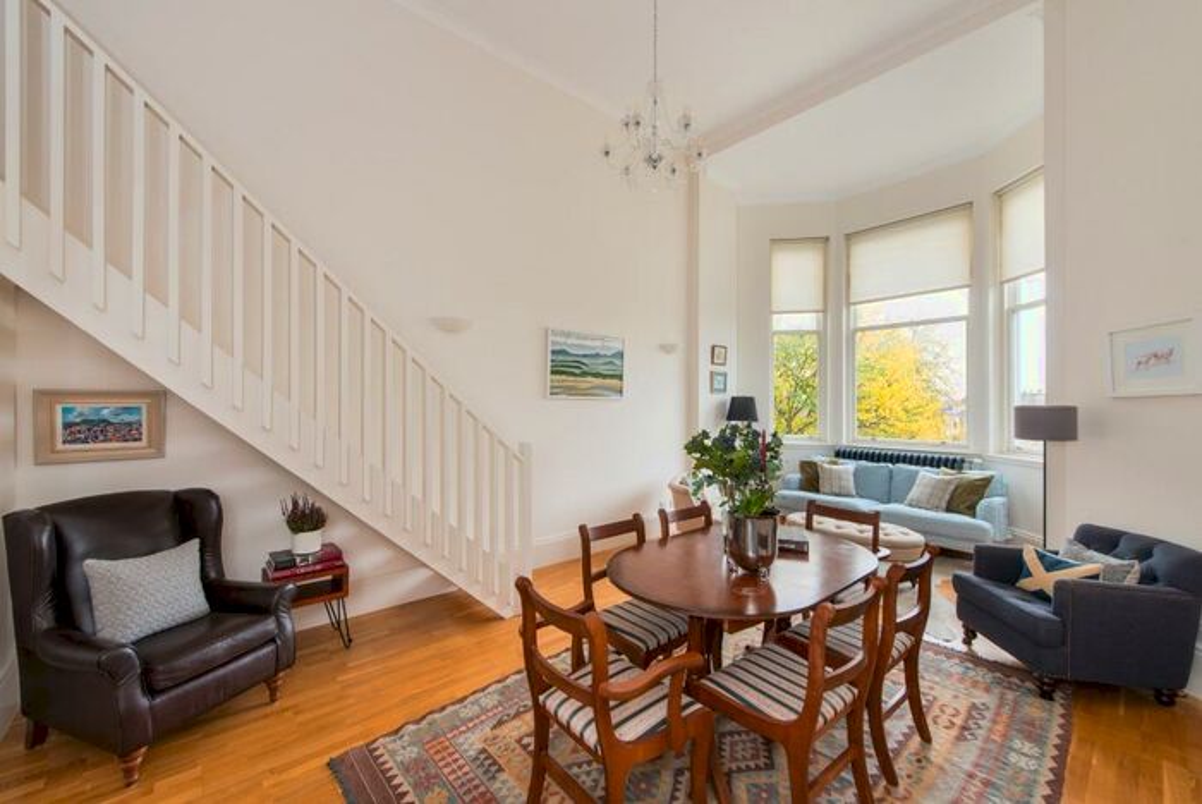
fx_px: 468
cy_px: 402
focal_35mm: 14
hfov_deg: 104.2
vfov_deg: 81.3
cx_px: 601
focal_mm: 14
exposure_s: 1/13
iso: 400
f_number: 8
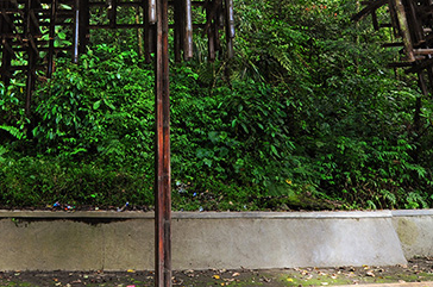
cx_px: 127
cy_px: 13
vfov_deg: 33.2
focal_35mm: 37
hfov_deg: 50.4
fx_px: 446
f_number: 11
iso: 200
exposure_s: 1/6
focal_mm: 11
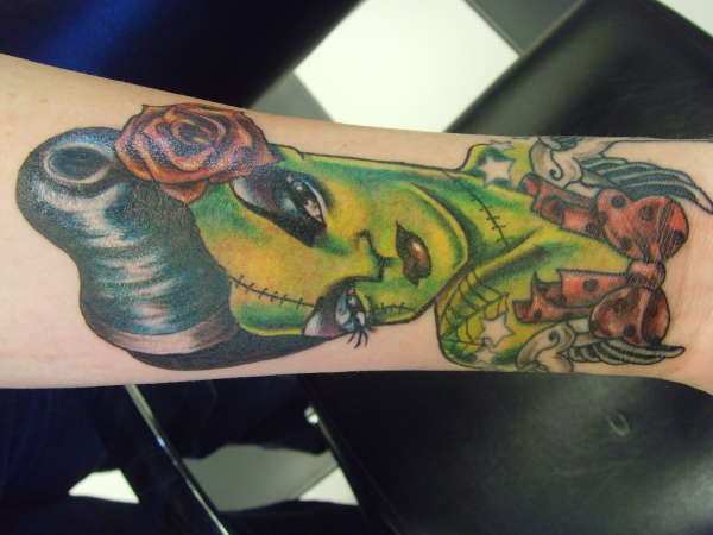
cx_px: 356
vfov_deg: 36.8
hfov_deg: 47.9
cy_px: 268
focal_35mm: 39
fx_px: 803
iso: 200
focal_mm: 6.6
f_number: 3.5
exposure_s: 1/20
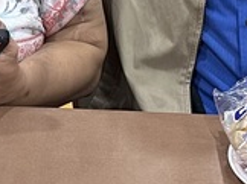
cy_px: -225
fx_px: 1083
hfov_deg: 12.9
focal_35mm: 152
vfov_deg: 9.0
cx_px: 2
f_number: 1.78
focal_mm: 6.86
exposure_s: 1/60
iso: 320
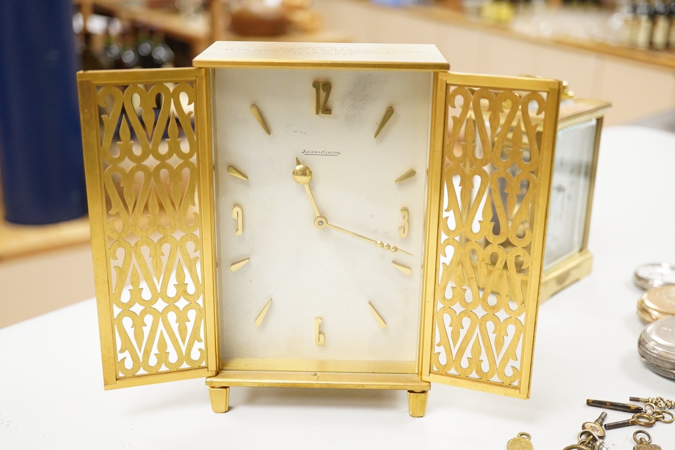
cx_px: 338
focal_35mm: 45
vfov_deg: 29.9
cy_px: 225
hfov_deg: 43.6
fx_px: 844
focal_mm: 30
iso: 2500
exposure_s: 1/250
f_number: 3.5
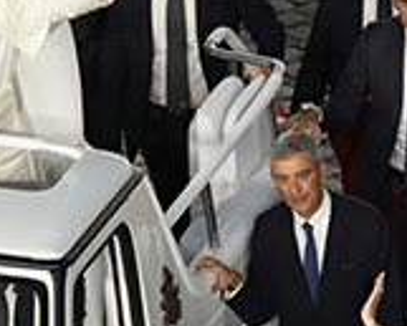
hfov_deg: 1.7
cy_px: 547
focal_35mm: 1165
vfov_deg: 1.3
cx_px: 361
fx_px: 14042
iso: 3200
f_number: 3.2
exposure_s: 1/160
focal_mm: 200
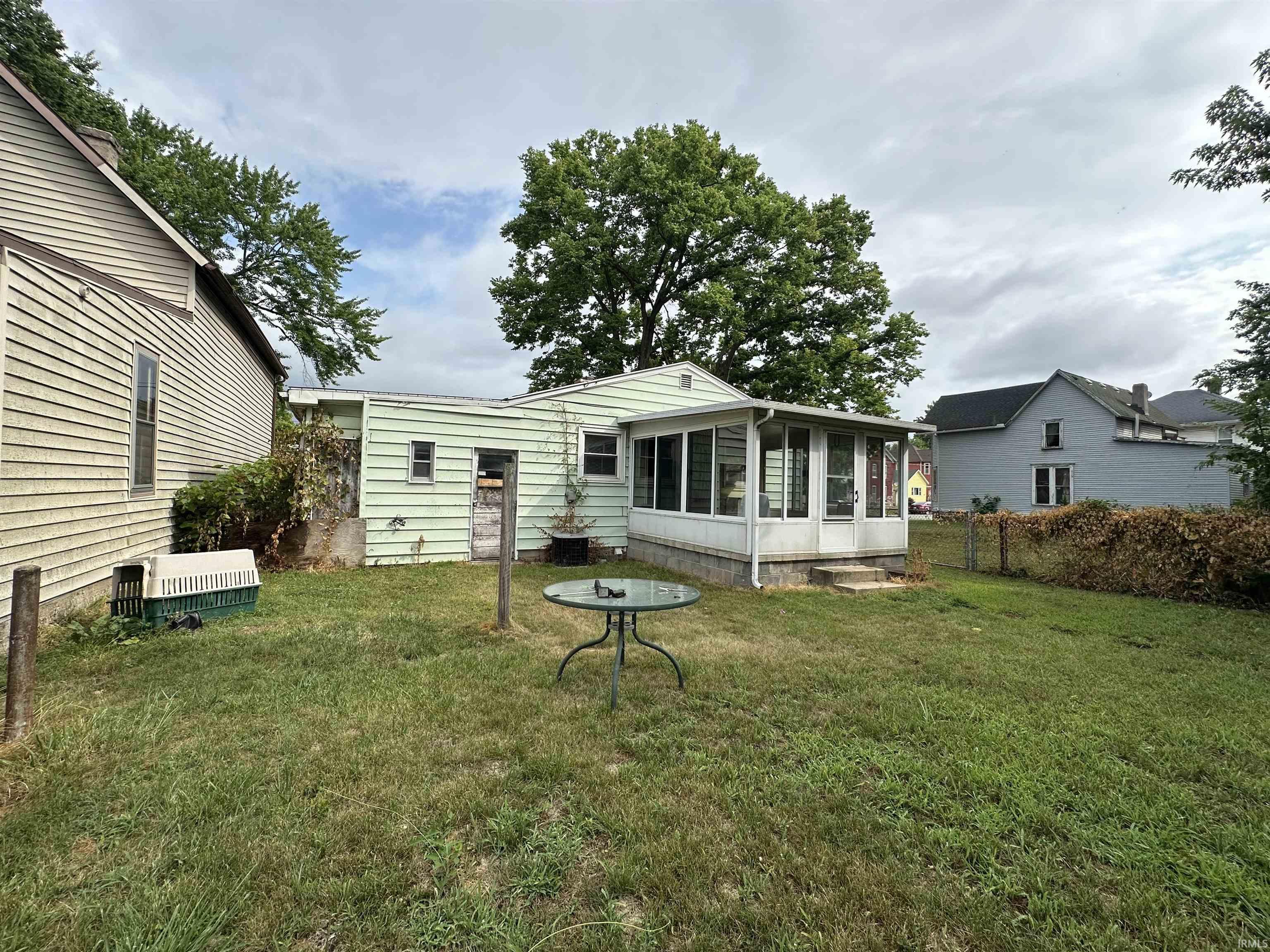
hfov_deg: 102.1
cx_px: 635
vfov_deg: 85.7
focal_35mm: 14
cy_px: 476
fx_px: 514
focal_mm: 2.22
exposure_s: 1/1319
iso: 40
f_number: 2.2
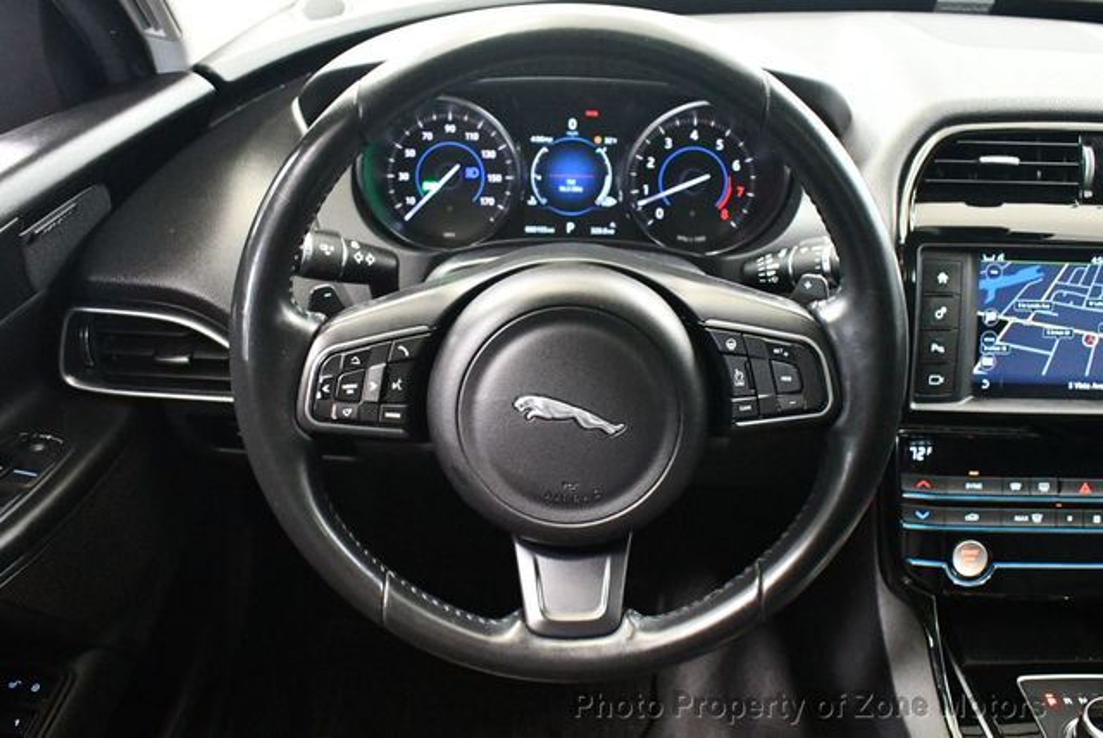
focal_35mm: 36
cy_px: 369
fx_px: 1104
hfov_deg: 53.1
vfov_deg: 36.9
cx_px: 552
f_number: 3.5
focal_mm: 18
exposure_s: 1/60
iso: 10000
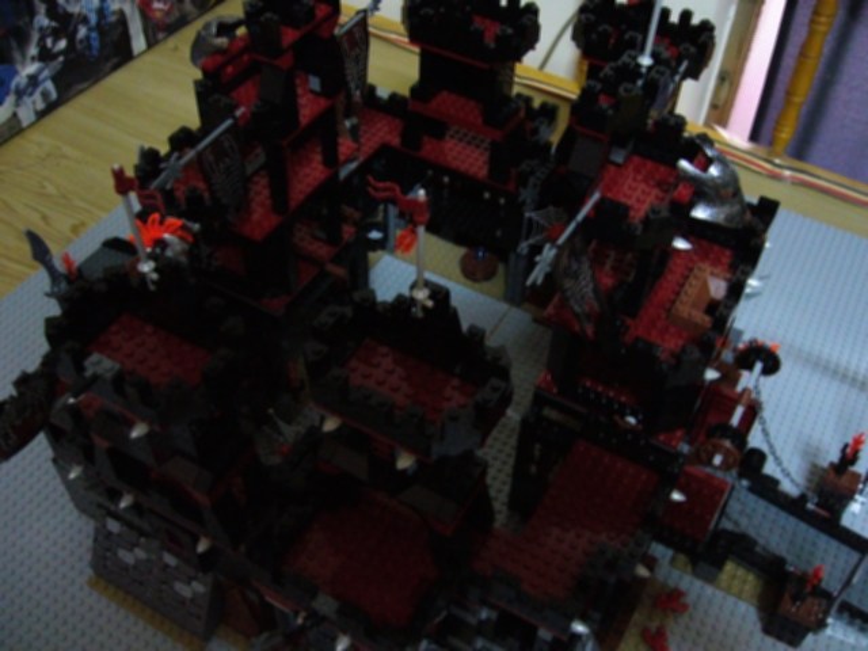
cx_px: 434
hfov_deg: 52.6
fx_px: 878
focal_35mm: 35
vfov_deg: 40.7
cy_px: 326
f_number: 2.8
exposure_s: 1/8
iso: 400
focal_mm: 5.8
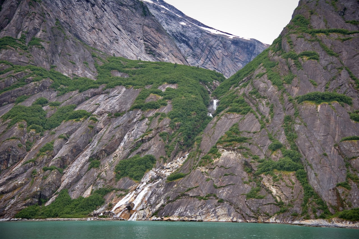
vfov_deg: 24.6
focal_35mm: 55
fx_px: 549
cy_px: 120
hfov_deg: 36.2
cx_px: 180
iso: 100
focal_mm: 55
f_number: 4.5
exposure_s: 1/125
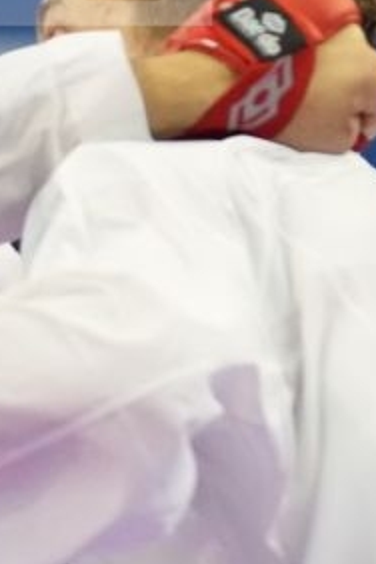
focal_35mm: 1034
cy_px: 552
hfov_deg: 1.3
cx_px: 26
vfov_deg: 2.0
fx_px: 16198
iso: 3200
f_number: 2.8
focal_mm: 162
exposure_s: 1/1000
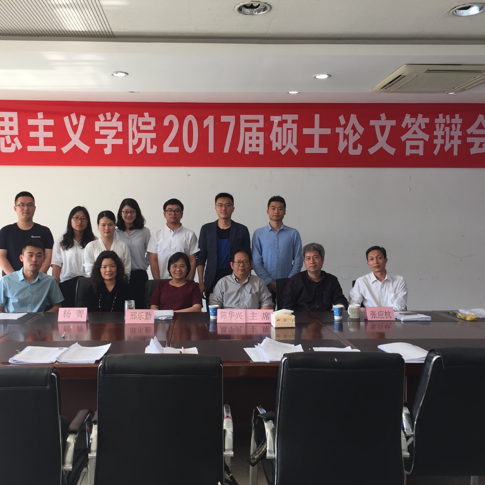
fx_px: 555
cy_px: 247
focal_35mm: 35
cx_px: 212
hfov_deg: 47.1
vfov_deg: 47.2
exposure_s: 1/50
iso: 32
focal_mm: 4.15
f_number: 2.2
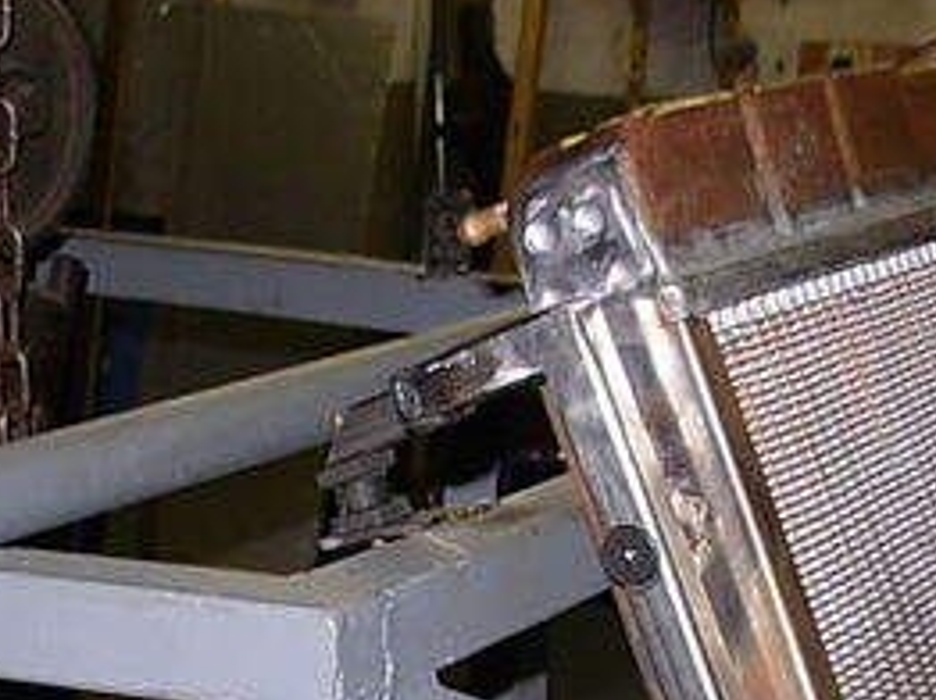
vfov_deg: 15.7
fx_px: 2512
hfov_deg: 21.1
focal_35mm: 93
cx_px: 343
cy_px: 650
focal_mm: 6.3
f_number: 2.9
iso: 50
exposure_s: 1/32
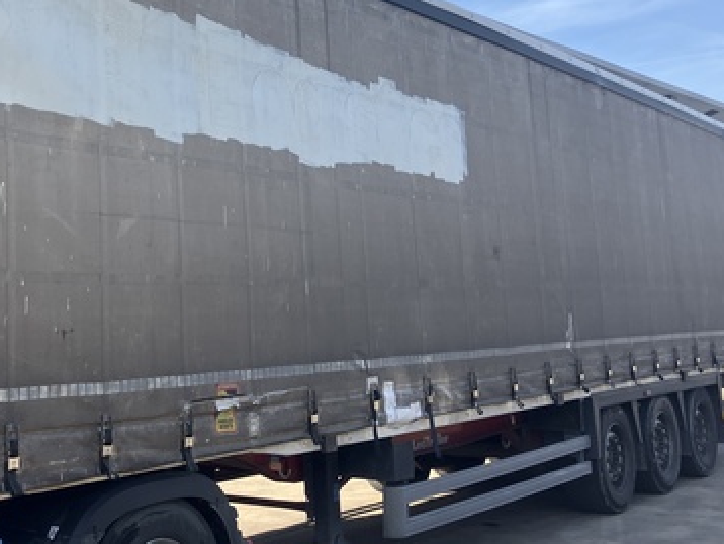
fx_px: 1046
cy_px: 158
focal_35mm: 50
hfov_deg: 37.3
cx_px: 188
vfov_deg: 28.8
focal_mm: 3.99
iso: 32
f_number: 1.8
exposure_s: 1/838
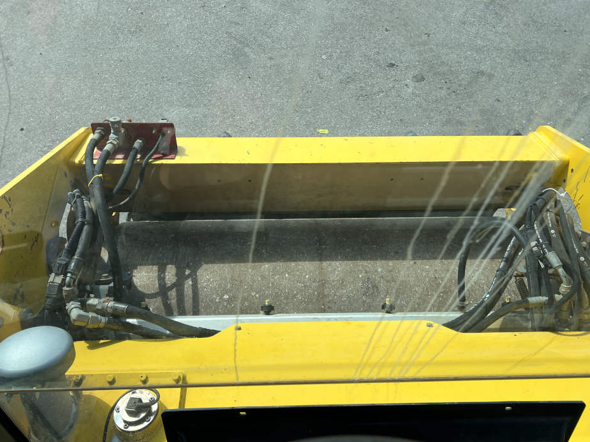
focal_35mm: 28
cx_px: 304
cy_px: 218
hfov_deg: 63.5
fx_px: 477
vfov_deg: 49.7
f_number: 1.5
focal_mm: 5.7
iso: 50
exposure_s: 1/1934
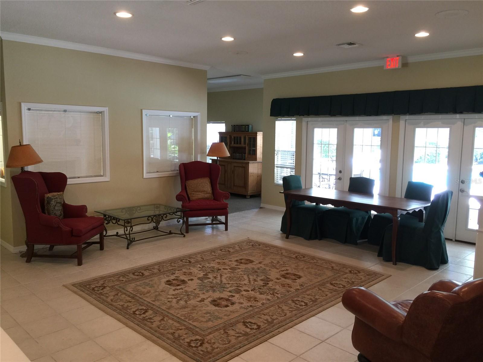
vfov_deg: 48.2
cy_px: 181
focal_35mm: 29
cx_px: 242
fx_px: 405
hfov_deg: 61.7
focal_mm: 4.15
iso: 50
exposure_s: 1/15
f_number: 2.2
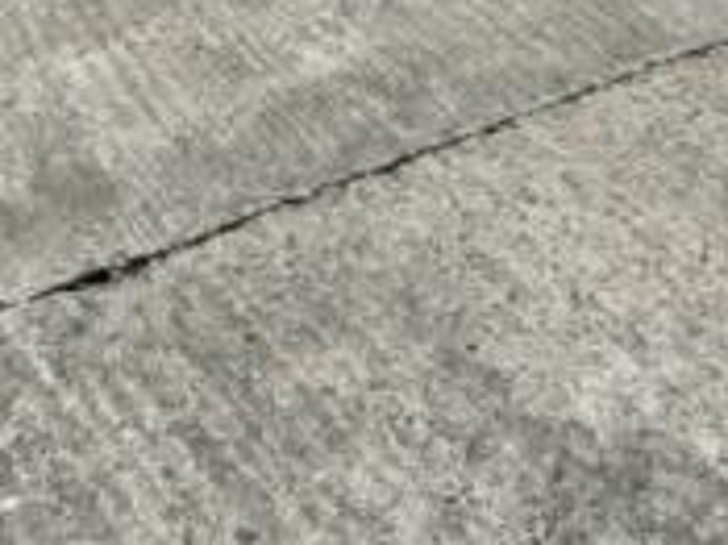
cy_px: -716
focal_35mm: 76
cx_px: 333
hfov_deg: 25.7
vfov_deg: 14.1
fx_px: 1597
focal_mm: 1.74
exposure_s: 1/222
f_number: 2.2
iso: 40
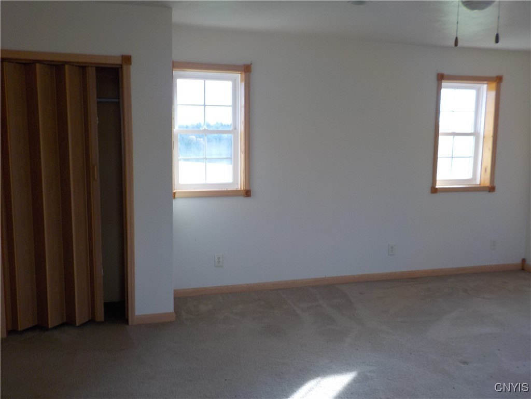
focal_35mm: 30
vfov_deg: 46.8
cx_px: 266
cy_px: 200
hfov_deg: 60.0
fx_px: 460
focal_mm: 4.1
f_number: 3.3
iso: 125
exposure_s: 1/50
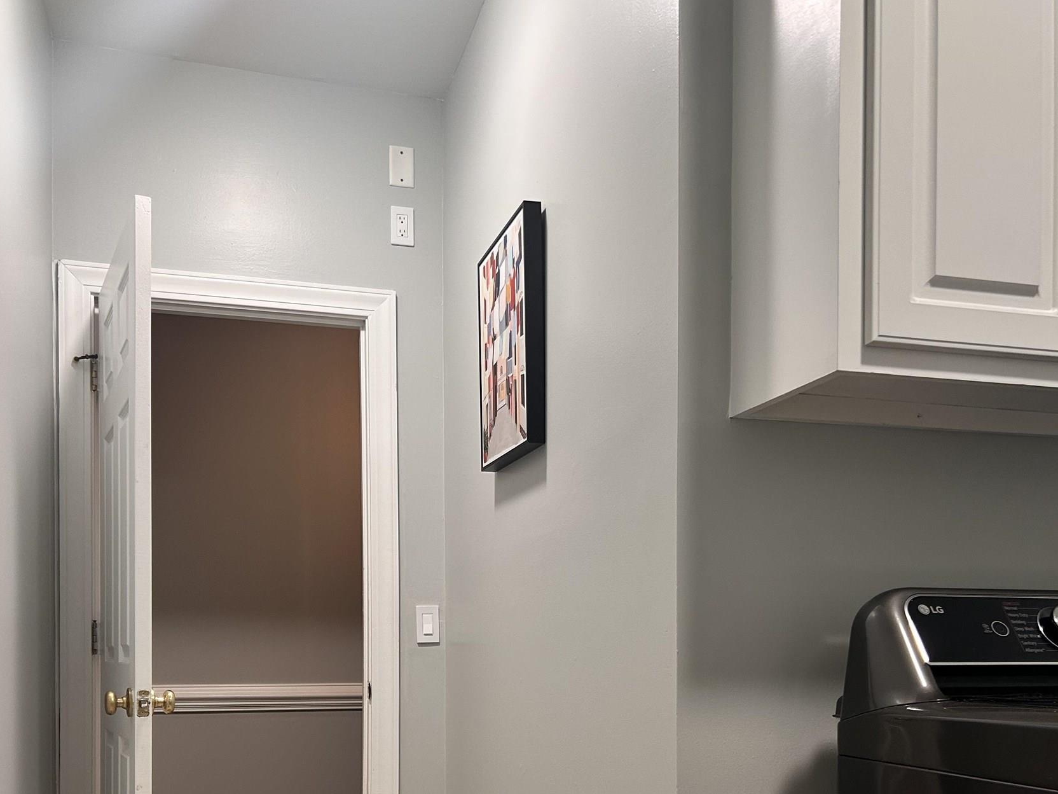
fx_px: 1100
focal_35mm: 36
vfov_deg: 37.9
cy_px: 657
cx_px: 525
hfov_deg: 51.4
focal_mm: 5.7
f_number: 1.5
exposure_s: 1/60
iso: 100
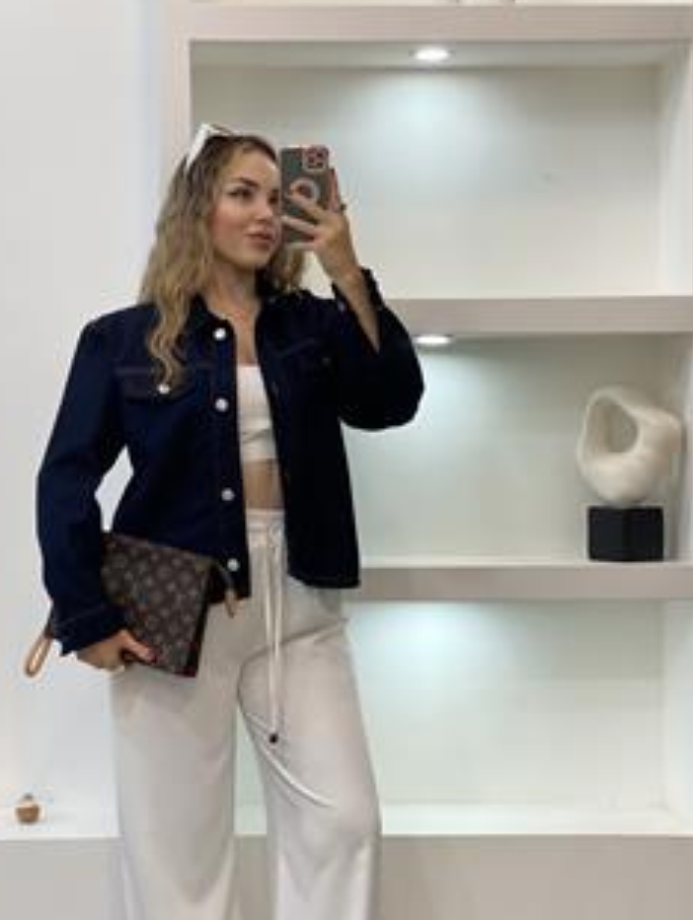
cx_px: 275
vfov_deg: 28.0
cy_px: 590
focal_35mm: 69
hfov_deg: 21.3
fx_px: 1838
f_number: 2
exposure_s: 1/100
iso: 80
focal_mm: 6
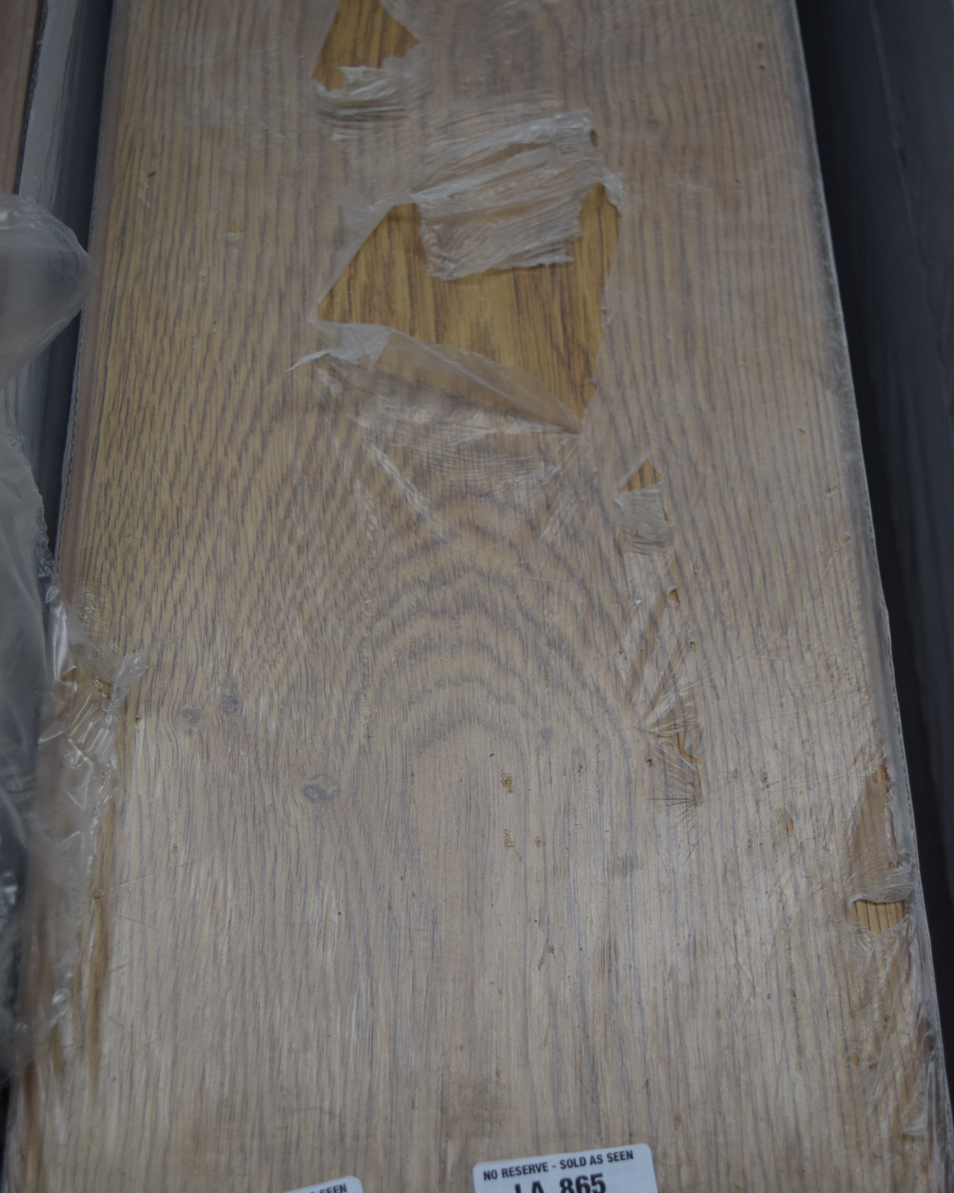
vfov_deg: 39.7
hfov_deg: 32.4
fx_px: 1644
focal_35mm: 47
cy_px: 724
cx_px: 480
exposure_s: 1/640
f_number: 4
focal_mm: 27
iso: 800
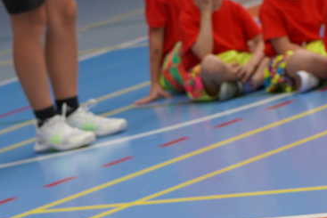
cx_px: 102
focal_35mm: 372
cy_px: 235
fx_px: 3380
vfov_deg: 3.7
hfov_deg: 5.5
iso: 250
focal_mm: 105
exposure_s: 1/160
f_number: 4
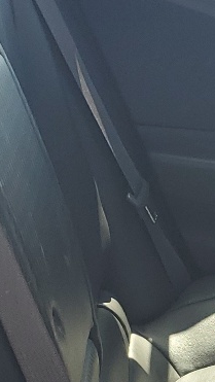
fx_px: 1235
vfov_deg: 17.1
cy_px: 404
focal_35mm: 122
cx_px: 377
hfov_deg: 9.5
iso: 50
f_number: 1.5
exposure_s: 1/250
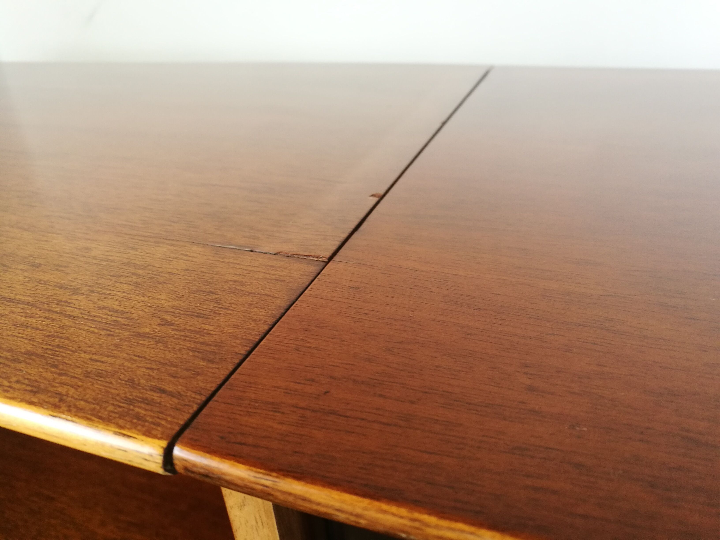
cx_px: 360
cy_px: 270
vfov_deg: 51.4
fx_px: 562
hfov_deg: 65.3
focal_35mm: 27
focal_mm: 4.5
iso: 125
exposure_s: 1/33.3
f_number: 2.2
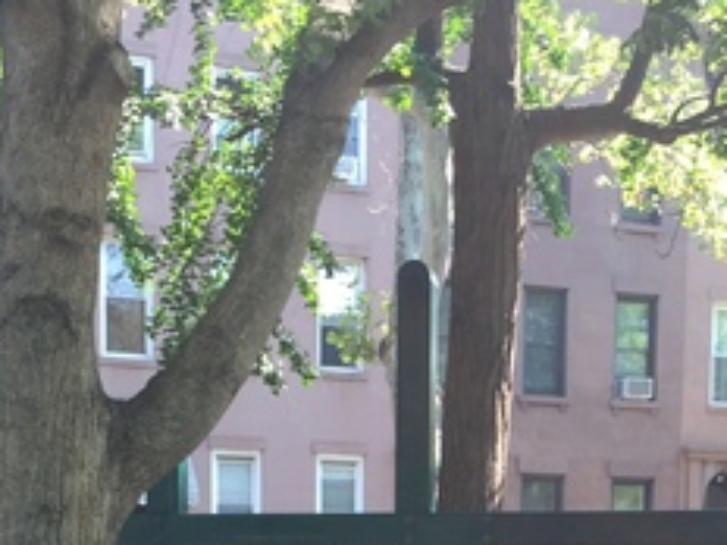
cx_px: 454
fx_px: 1890
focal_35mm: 90
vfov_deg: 15.2
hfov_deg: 21.7
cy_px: 808
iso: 32
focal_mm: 4.15
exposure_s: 1/120
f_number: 2.2
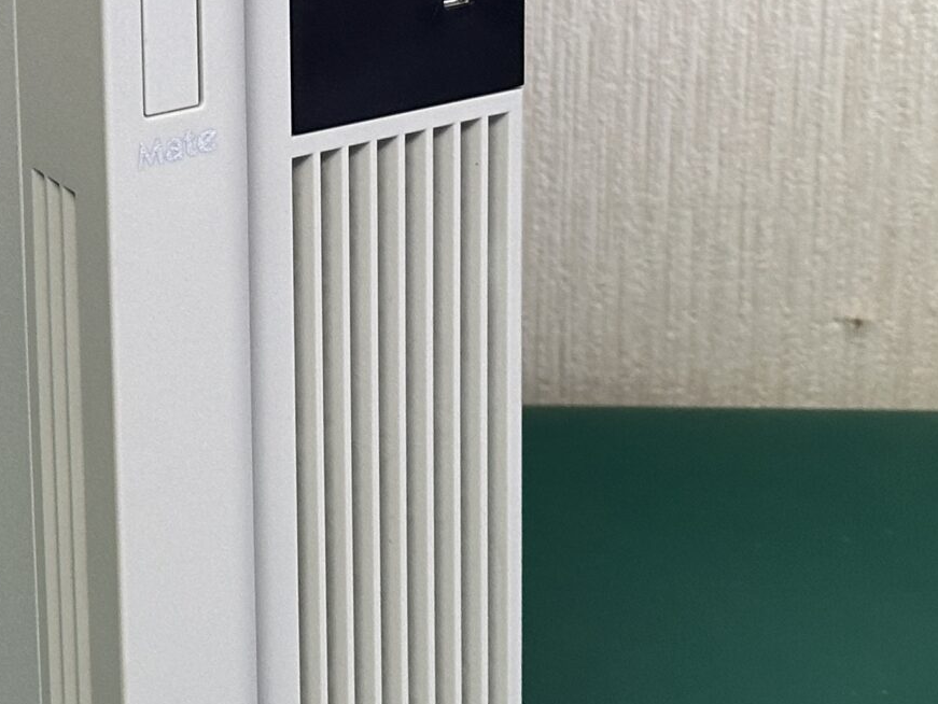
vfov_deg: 10.5
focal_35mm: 141
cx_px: -51
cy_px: 109
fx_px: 3822
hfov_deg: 13.7
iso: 200
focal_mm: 6.86
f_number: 1.78
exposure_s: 1/50
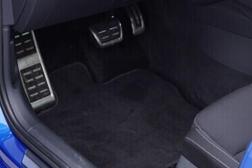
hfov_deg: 20.8
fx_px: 686
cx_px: 162
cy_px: 13
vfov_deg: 13.8
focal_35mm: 98
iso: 125
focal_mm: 24
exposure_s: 1/40
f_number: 2.8
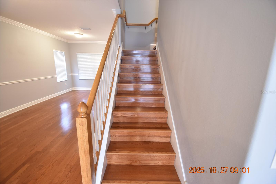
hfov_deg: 100.4
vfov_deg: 77.3
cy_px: 92
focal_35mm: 15
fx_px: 115
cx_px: 138
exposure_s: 1/15
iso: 800
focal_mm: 10
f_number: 3.5
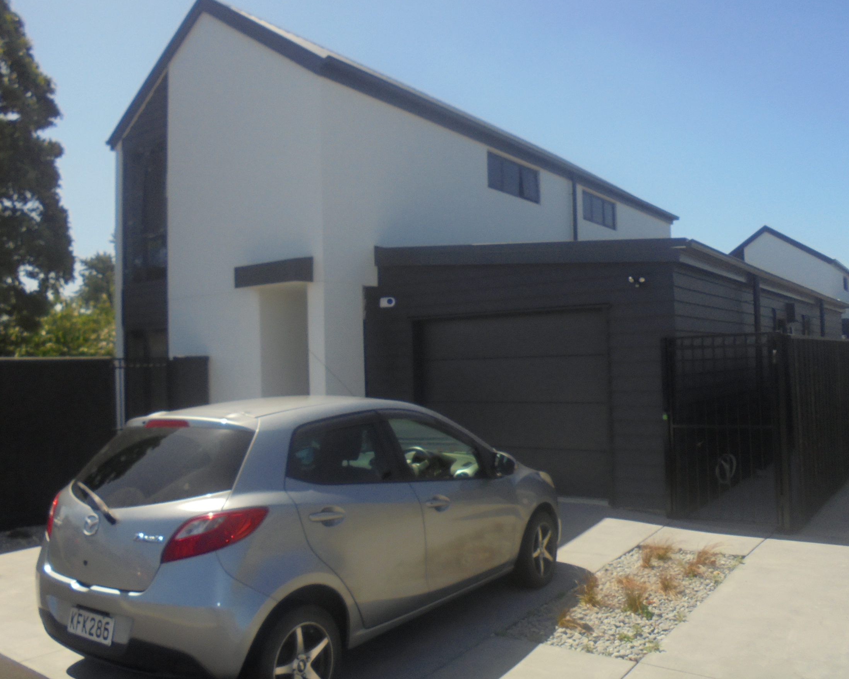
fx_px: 754
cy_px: 336
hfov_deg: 58.7
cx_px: 384
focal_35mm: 30
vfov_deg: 48.5
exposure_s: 1/800
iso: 100
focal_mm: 4.6
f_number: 3.5
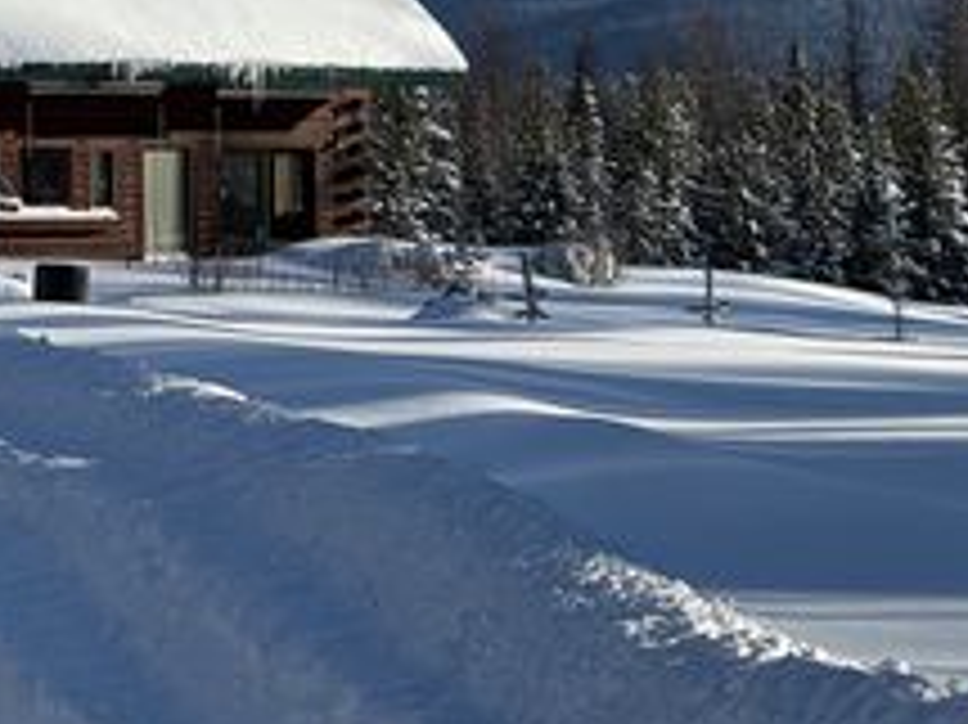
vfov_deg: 9.8
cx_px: -81
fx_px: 4164
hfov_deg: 13.0
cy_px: -61
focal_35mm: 149
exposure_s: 1/1647
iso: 20
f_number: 2.2
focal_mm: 7.5
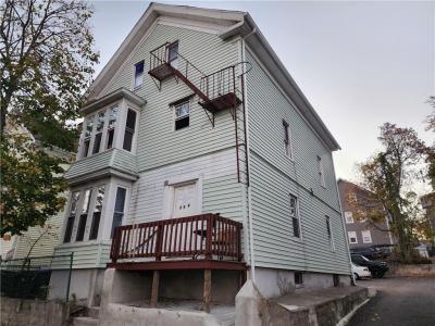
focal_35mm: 23
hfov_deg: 73.9
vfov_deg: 58.9
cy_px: 163
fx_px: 289
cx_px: 218
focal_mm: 6.4
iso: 250
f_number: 1.8
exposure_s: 1/120
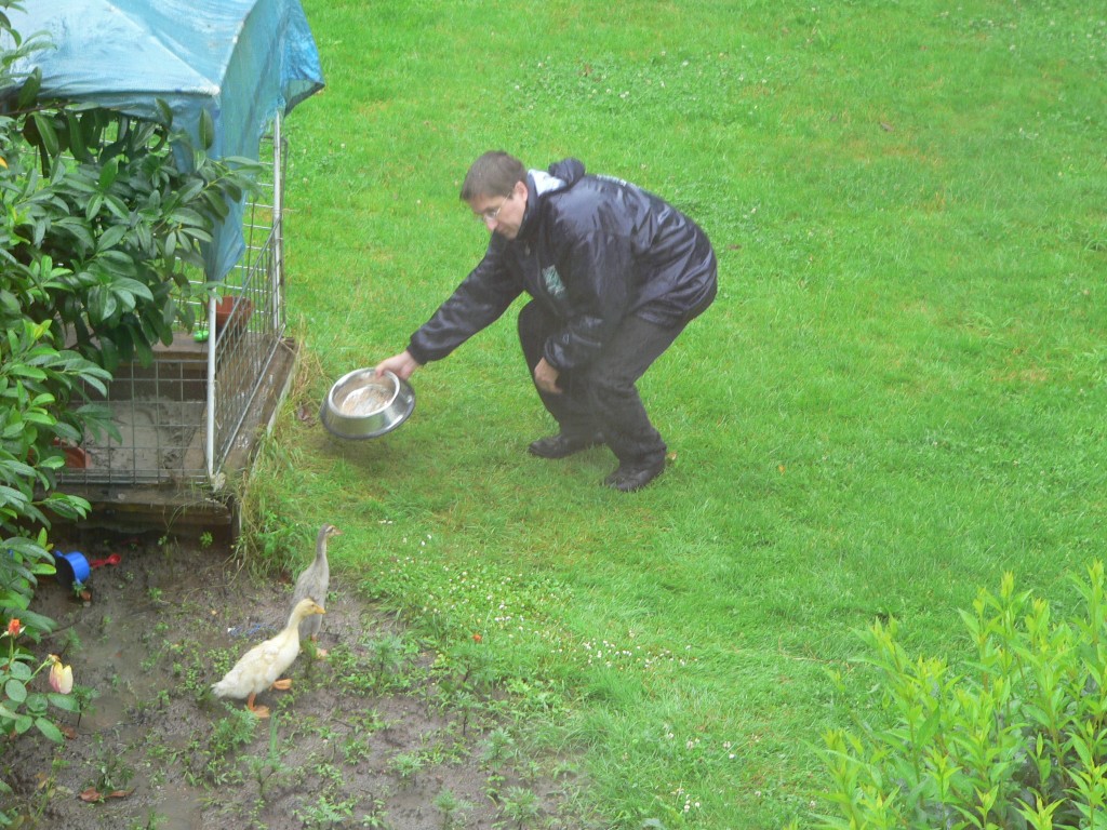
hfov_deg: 17.0
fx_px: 3710
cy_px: 415
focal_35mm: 116
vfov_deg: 12.8
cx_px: 554
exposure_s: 1/60
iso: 150
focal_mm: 19.4
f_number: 2.8
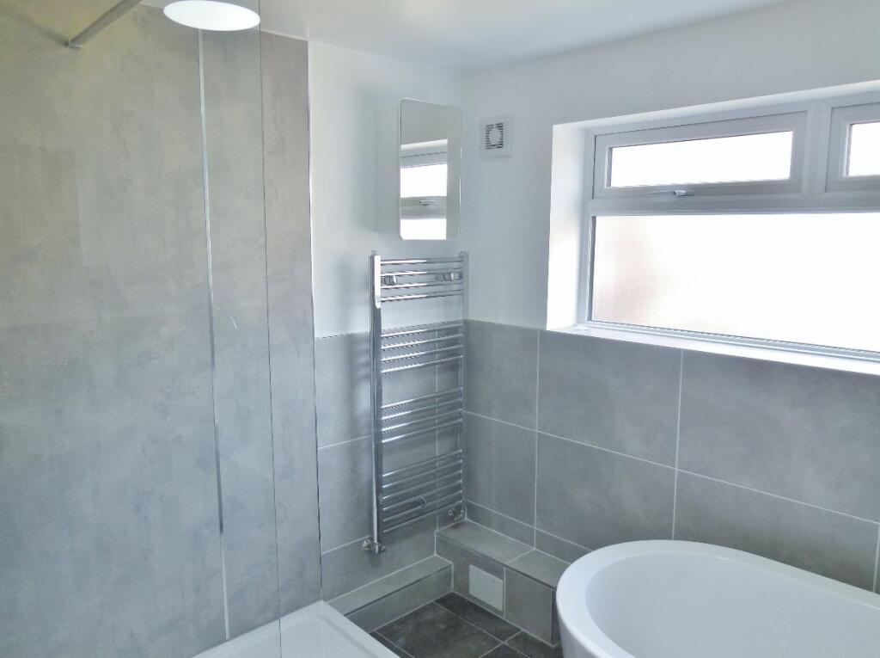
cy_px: 329
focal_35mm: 25
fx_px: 635
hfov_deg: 69.5
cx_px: 440
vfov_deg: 54.8
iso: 125
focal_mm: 4.5
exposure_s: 1/80
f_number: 3.1
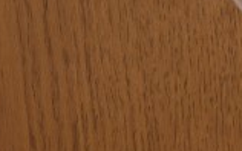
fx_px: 4349
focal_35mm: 659
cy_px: -111
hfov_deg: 3.2
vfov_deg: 2.0
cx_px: 410
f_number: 13
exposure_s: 1/2
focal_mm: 85
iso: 1000
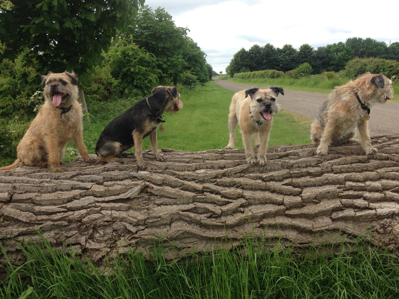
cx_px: 200
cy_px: 150
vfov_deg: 42.9
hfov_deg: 55.4
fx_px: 380
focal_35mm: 33
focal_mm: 4.12
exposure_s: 1/463
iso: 50
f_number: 2.4
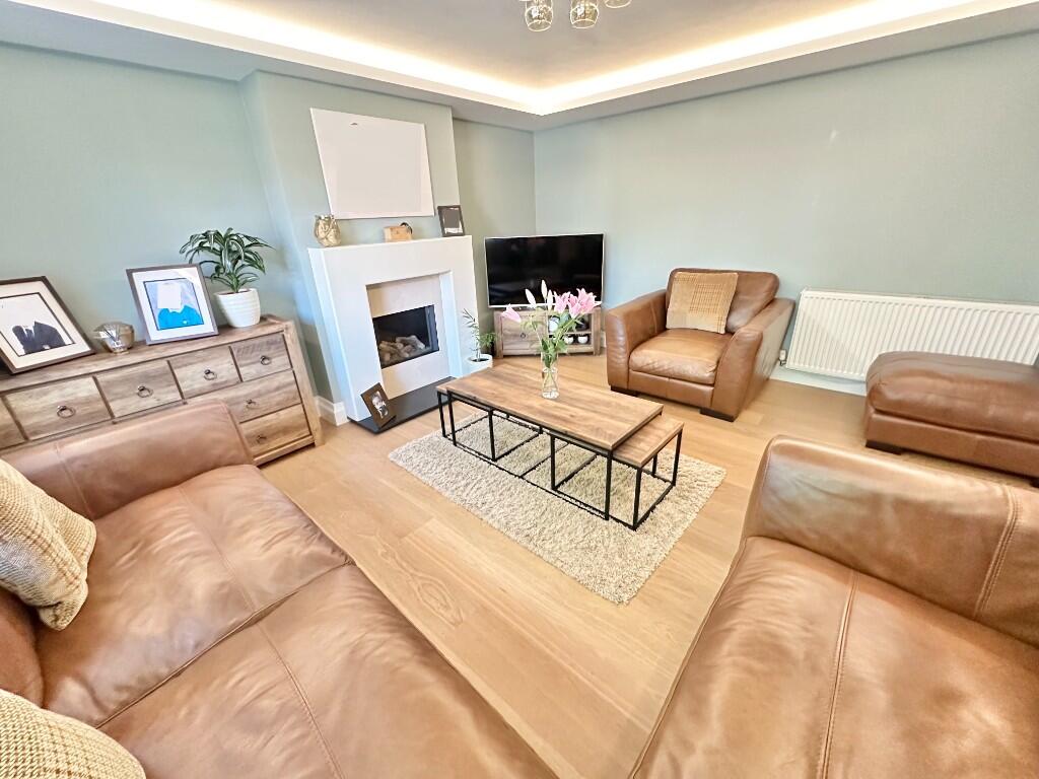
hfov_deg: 102.1
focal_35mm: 14
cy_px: 390
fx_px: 420
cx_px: 520
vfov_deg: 85.7
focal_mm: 2.22
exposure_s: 1/60
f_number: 2.2
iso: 1000
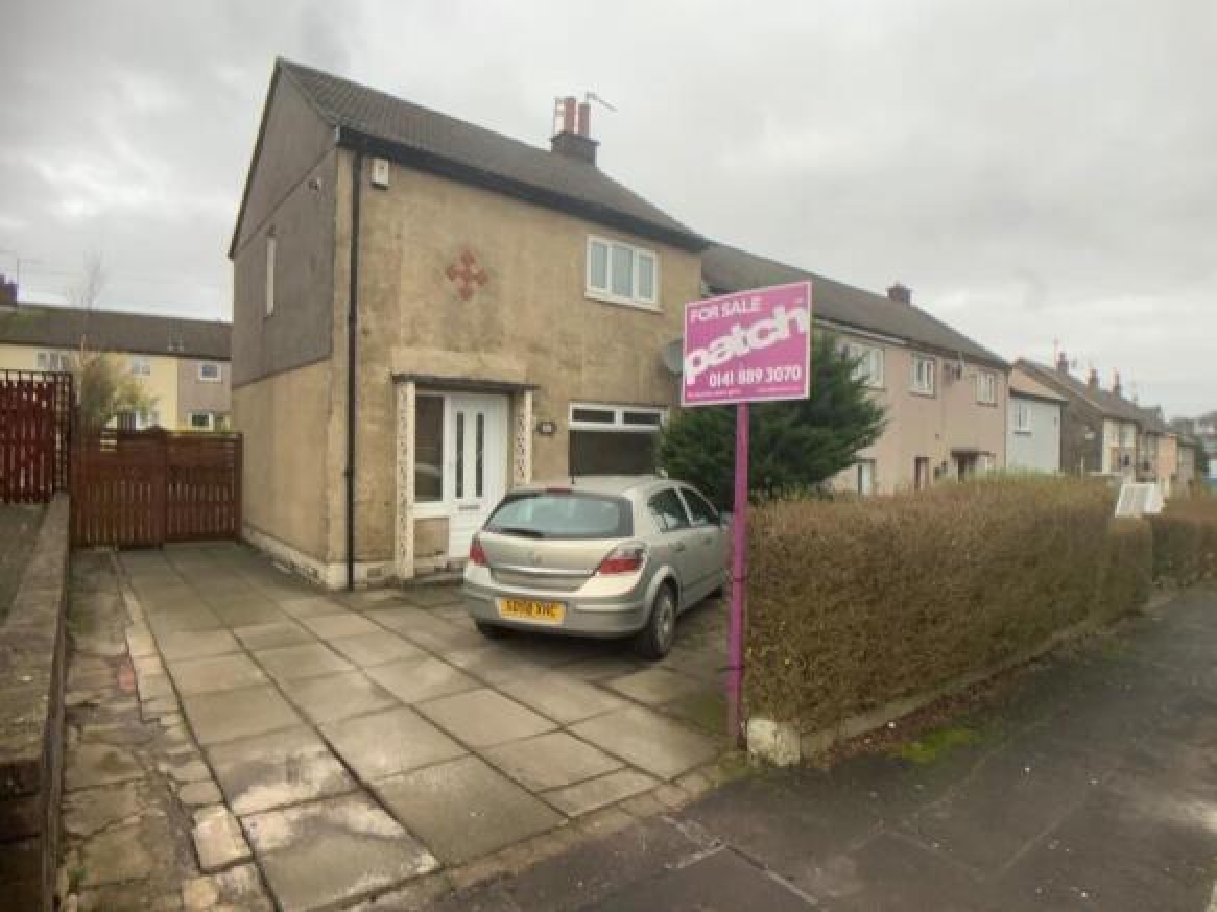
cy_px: 456
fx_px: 1019
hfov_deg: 61.7
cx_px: 608
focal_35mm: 29
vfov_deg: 48.2
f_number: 1.8
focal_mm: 3
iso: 16
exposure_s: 1/235
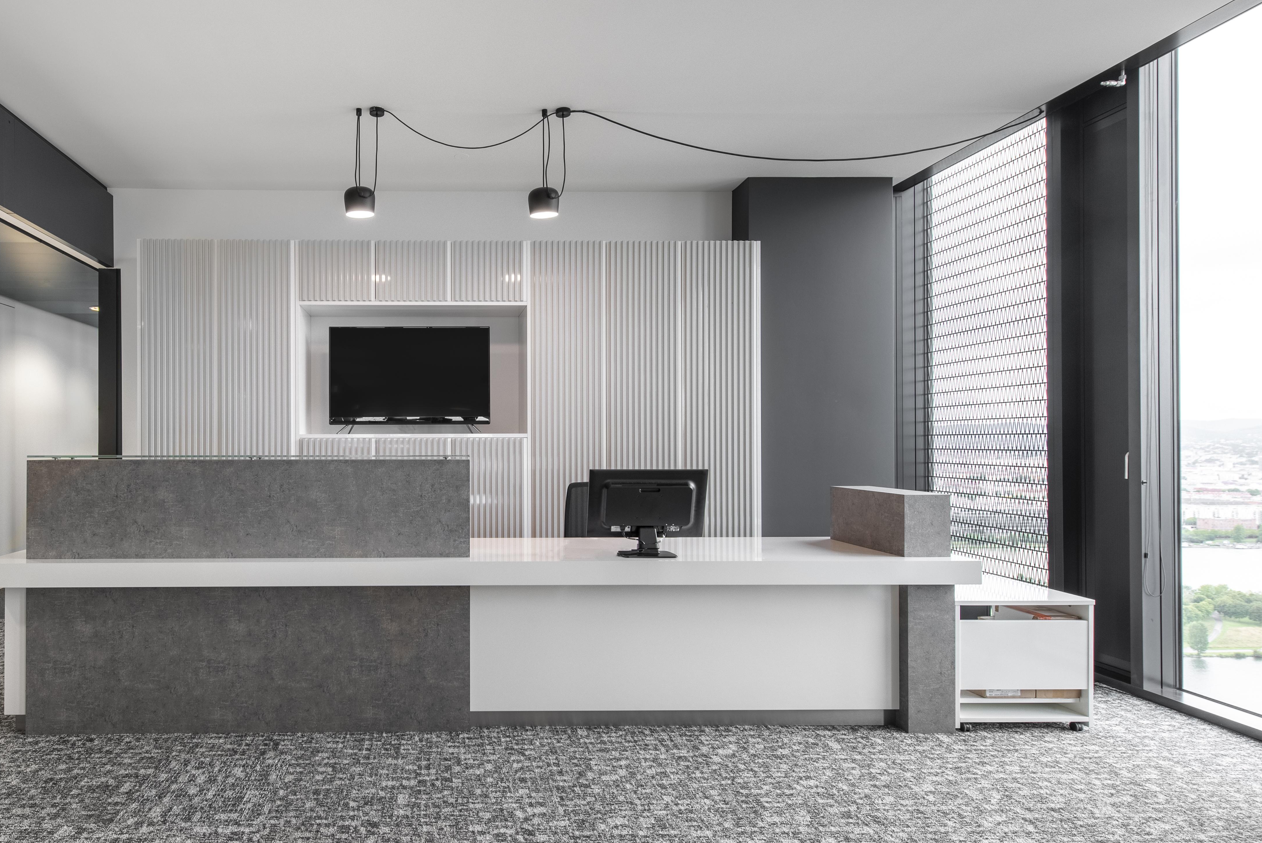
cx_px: 452
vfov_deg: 57.3
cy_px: 434
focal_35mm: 22
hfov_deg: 76.8
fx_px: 772
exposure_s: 1/320
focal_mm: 16
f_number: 8
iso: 400
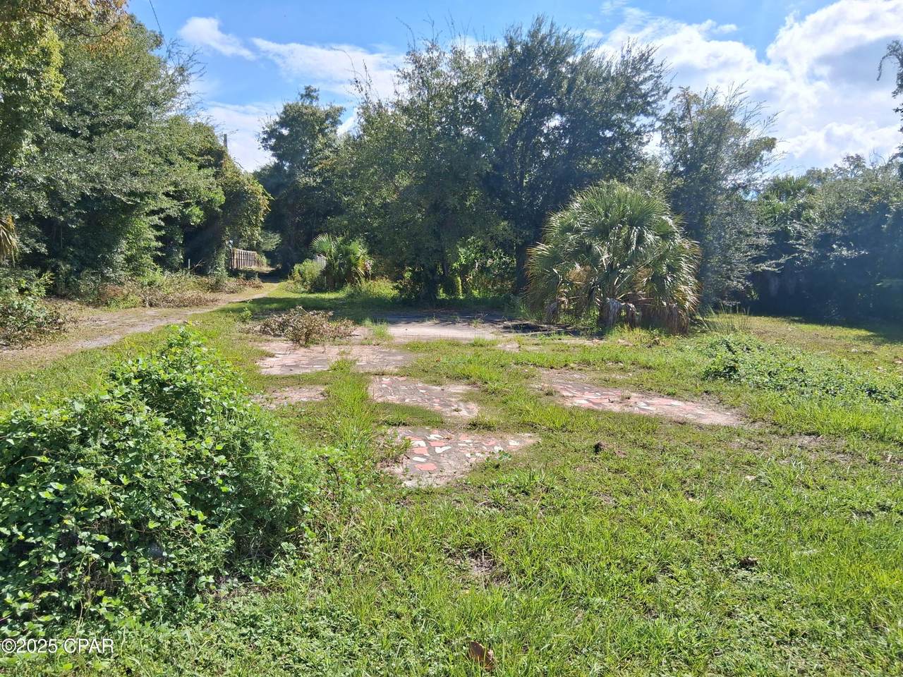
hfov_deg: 67.3
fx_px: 678
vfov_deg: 53.1
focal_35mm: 26
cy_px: 338
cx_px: 452
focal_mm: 3.98
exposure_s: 1/739
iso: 25
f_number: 1.8
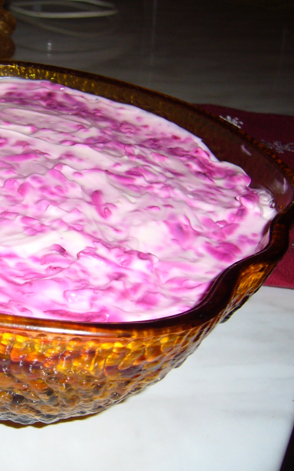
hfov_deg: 24.9
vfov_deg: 40.3
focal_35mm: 50
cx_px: 16
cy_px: 237
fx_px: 641
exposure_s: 1/30
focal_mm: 5.8
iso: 100
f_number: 2.8
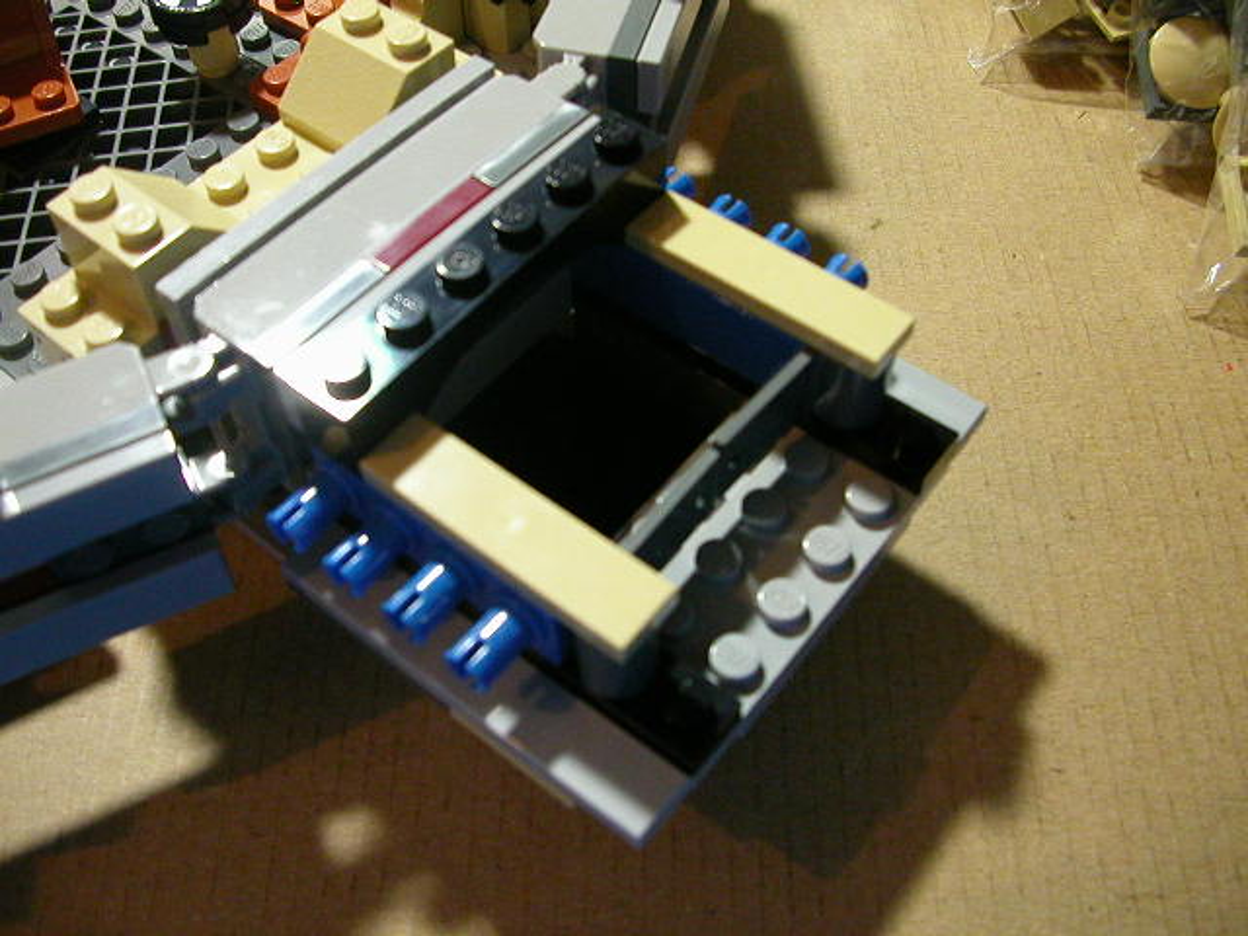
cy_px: 468
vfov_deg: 38.7
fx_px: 1334
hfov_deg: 50.1
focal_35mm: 37
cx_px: 624
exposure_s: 1/15.6
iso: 400
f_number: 2.7
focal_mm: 5.6
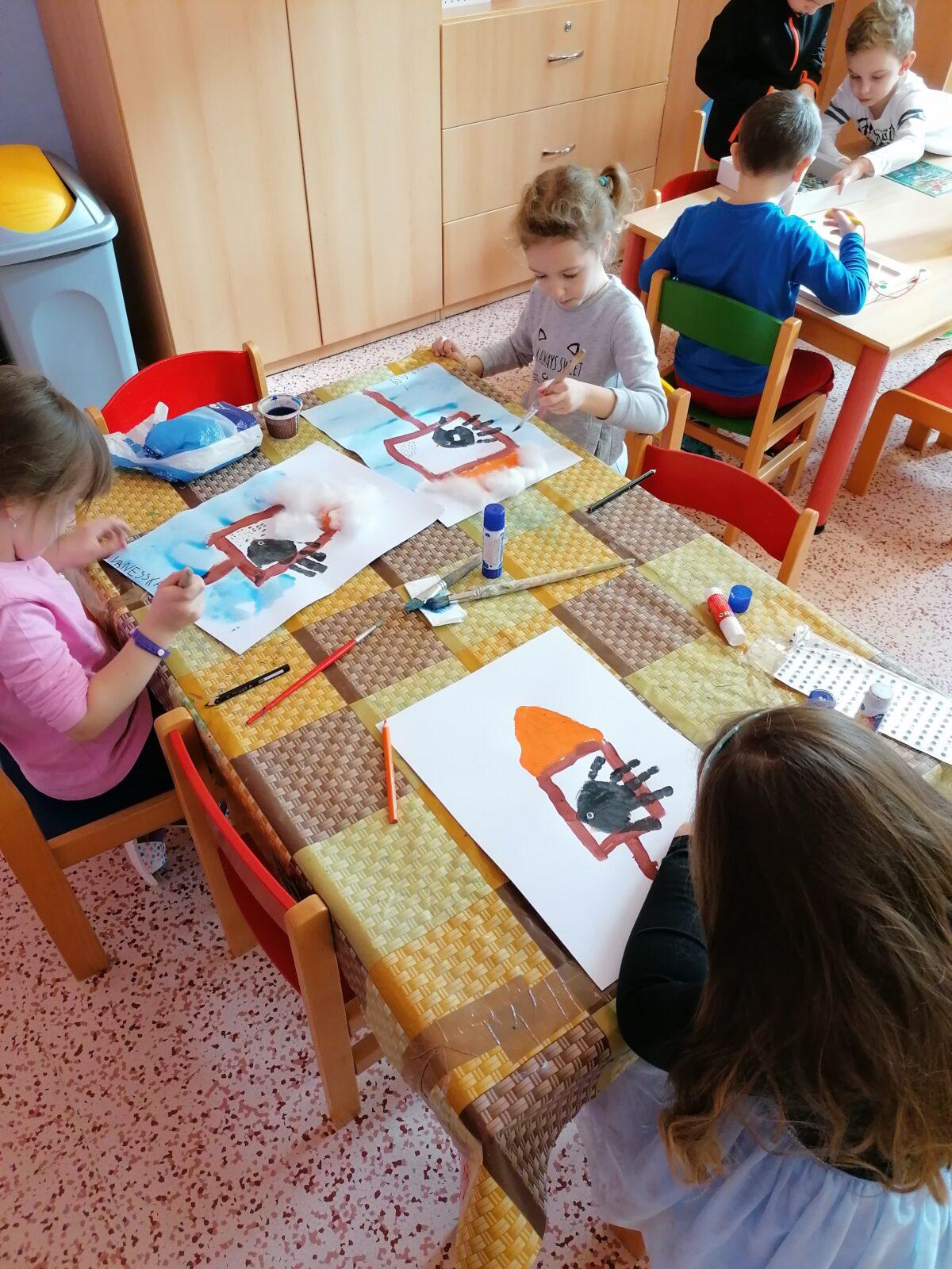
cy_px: 634
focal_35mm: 27
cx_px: 476
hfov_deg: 51.4
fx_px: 990
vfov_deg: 65.3
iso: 200
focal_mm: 4.75
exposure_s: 1/50
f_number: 1.8
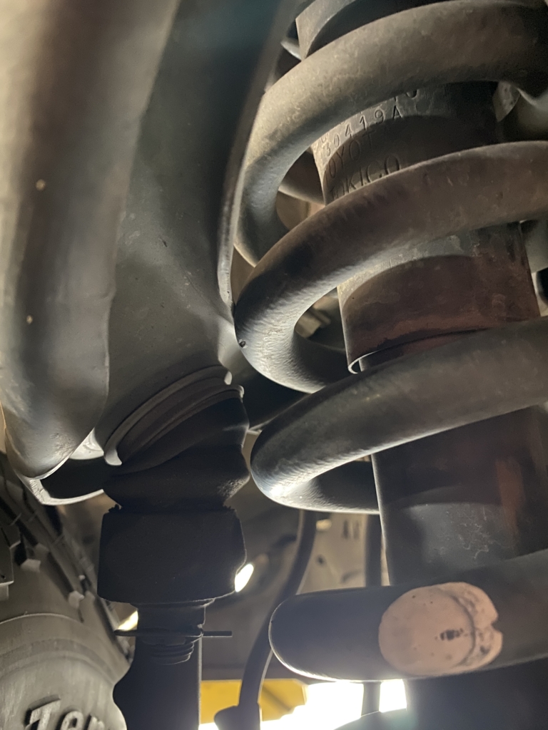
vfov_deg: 67.3
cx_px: 274
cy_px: 365
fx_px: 549
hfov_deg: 53.1
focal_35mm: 26
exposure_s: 1/8
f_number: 1.8
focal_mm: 4.25
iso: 500
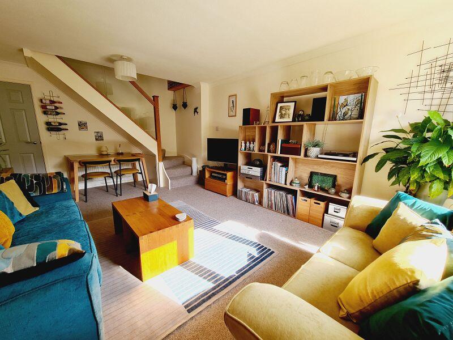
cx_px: 226
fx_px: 170
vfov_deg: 89.9
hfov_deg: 106.2
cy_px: 170
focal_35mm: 13
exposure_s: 1/100
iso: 80
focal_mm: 2.2
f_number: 2.2
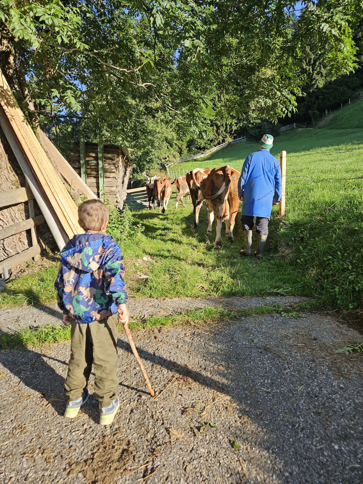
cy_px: 242
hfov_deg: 58.9
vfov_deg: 73.9
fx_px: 322
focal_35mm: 23
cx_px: 182
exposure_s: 1/554
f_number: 1.8
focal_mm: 5.4
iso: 25
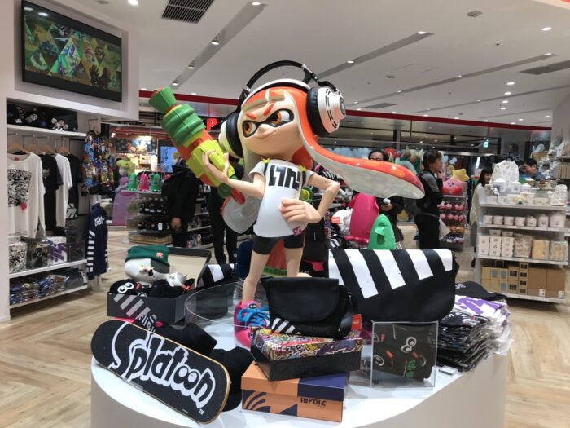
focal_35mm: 28
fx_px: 461
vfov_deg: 49.7
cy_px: 214
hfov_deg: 63.4
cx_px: 285
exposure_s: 1/50
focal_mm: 3.99
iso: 25
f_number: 1.8
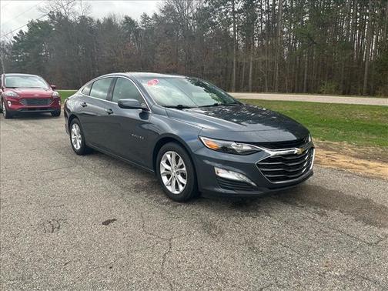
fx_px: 291
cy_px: 146
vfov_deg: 53.1
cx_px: 194
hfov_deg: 67.3
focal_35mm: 26
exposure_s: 1/733
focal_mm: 5.7
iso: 50
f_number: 1.5
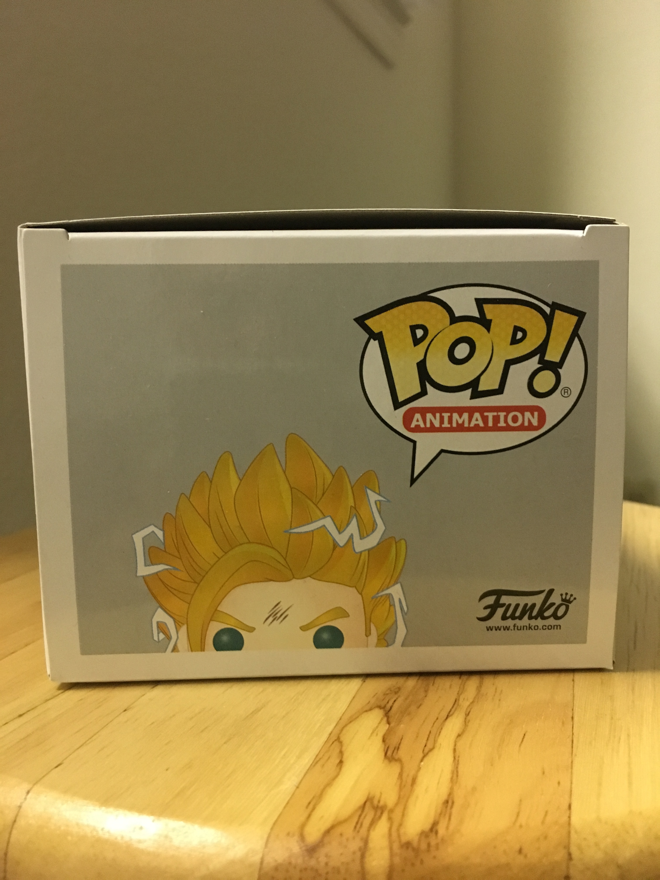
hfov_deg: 48.2
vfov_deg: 61.7
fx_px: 737
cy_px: 440
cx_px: 330
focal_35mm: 29
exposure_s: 1/15
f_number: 2.2
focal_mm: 4.15
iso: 250
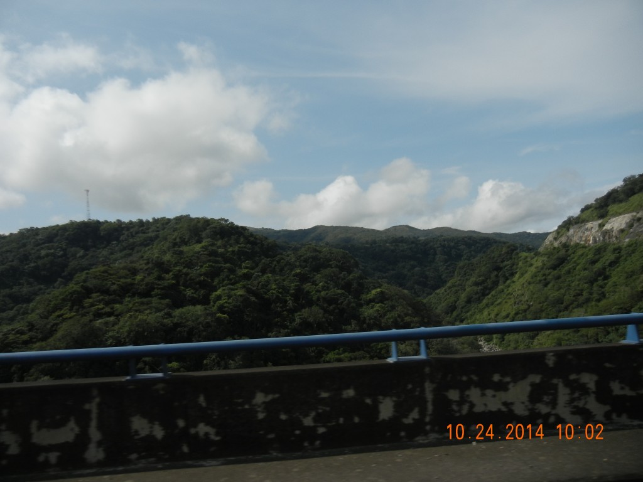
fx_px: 557
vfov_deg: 46.8
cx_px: 322
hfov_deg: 60.0
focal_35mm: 30
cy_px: 241
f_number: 7
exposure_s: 1/740
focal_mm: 5.4
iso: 160
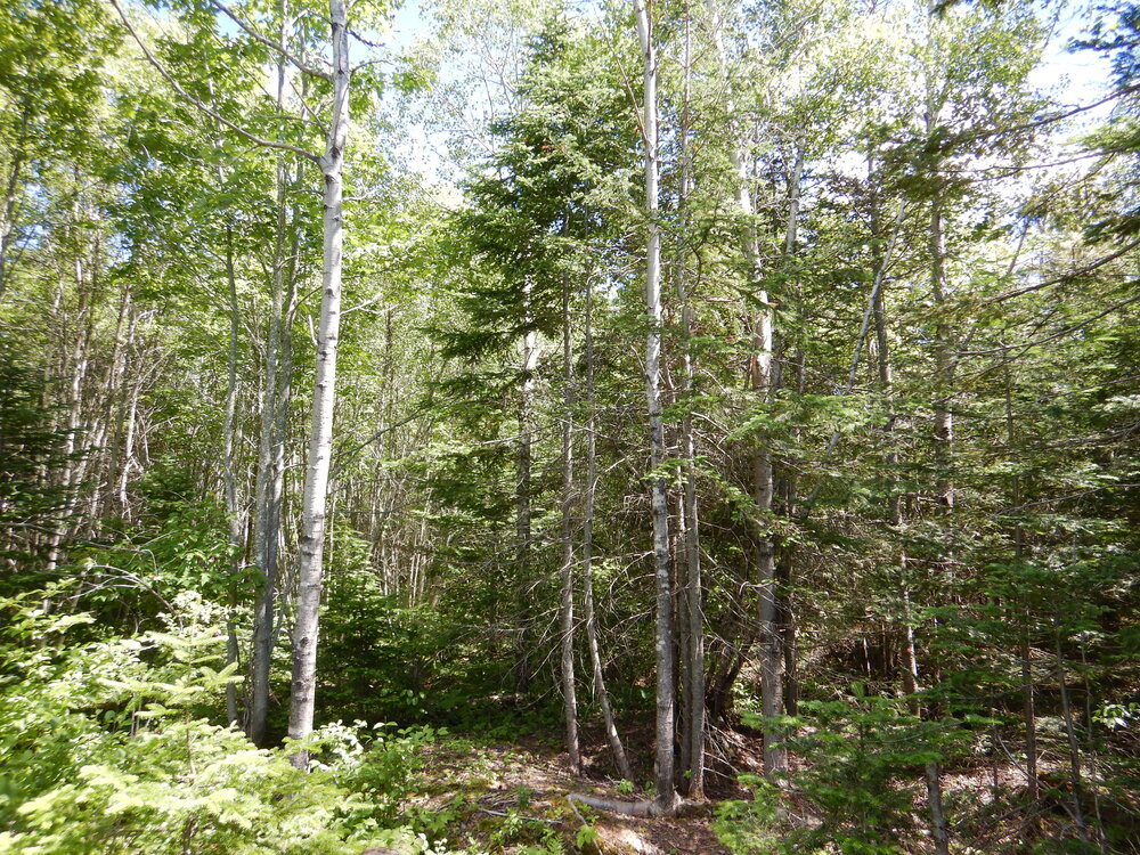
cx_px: 570
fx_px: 790
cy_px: 428
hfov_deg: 71.6
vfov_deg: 56.8
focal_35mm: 24
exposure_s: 1/250
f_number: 2.8
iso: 125
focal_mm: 4.3
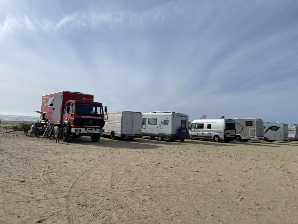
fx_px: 224
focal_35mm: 26
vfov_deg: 53.1
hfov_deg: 67.3
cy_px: 112
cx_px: 149
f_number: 1.6
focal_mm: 4.2
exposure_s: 1/8403
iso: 32
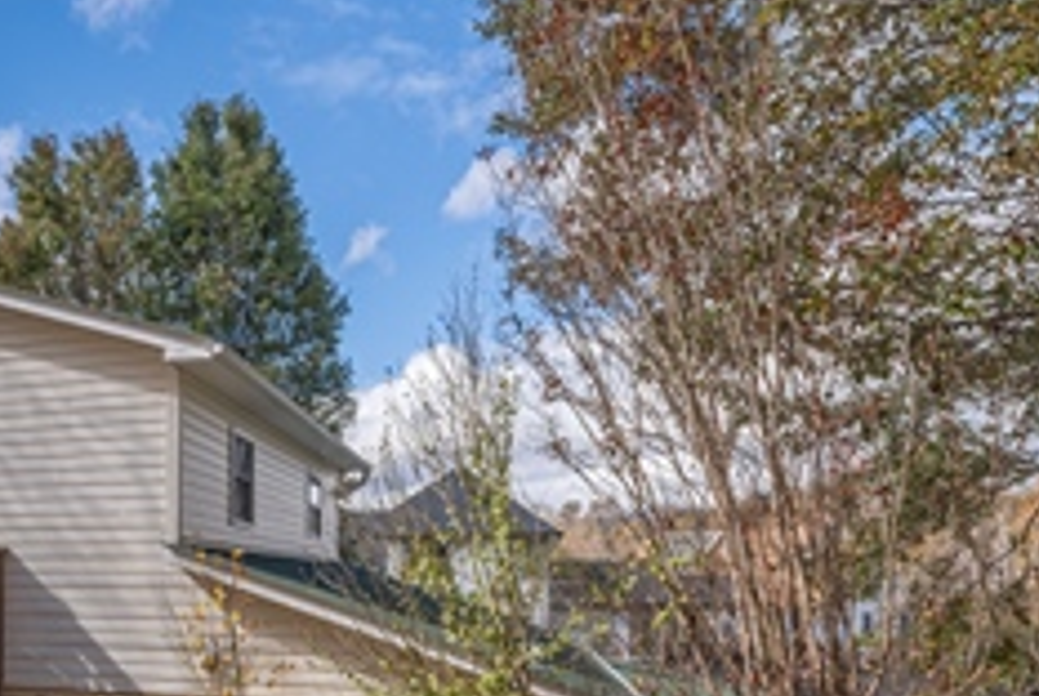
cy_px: 562
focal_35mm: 30
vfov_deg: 41.7
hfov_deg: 56.1
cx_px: 169
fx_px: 867
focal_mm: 14
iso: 320
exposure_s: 1/1600
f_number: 7.1
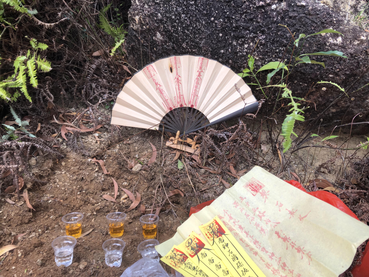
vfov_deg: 49.7
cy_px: 138
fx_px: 298
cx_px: 184
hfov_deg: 63.4
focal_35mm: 28
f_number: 1.8
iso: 20
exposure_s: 1/269
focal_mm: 3.99
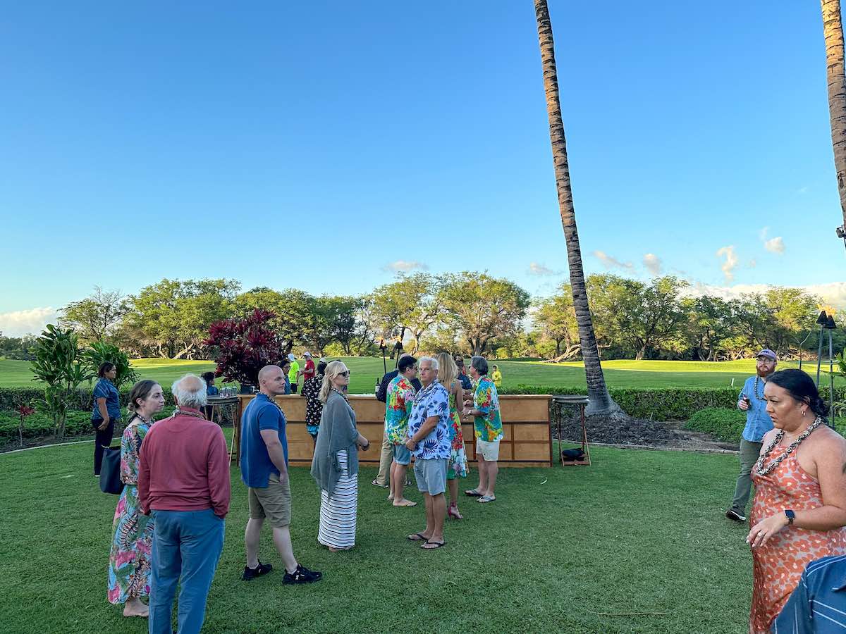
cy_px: 317
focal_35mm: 24
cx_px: 423
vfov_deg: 56.8
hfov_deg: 71.6
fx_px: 587
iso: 80
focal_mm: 6.86
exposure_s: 1/1250
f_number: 1.8
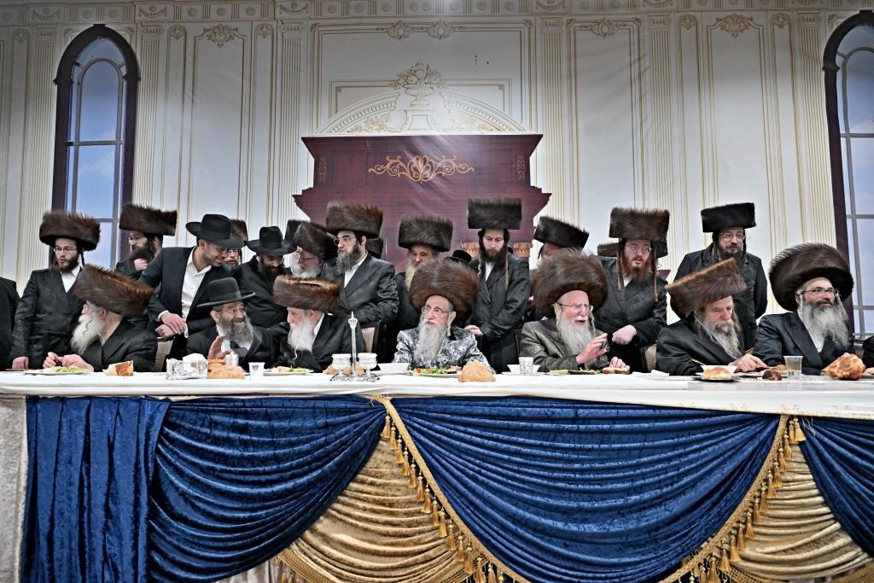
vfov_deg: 53.1
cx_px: 437
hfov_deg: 73.7
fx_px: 583
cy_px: 292
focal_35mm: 24
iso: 1250
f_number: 4
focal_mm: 24
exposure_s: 1/160
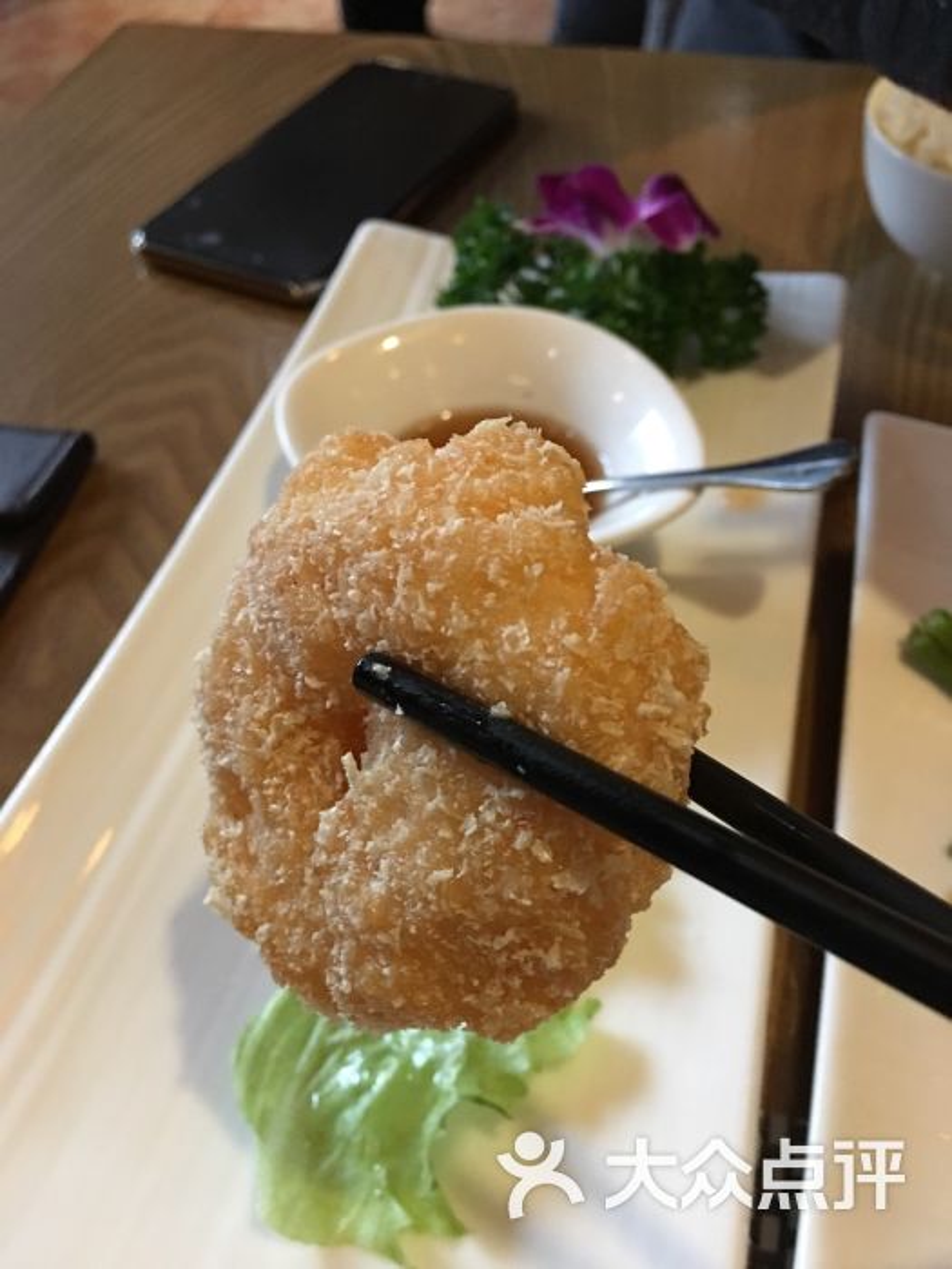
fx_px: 1063
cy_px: 634
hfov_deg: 48.2
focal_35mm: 29
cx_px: 476
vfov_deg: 61.7
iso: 160
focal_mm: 4.15
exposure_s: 1/8
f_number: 2.2
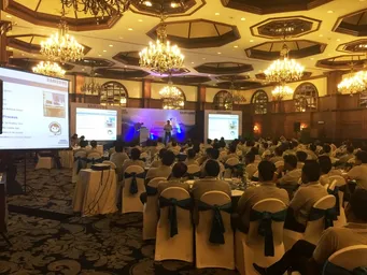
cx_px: 184
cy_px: 138
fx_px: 308
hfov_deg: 61.6
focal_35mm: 29
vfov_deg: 48.3
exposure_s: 1/10
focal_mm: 4.15
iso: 100
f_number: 2.2
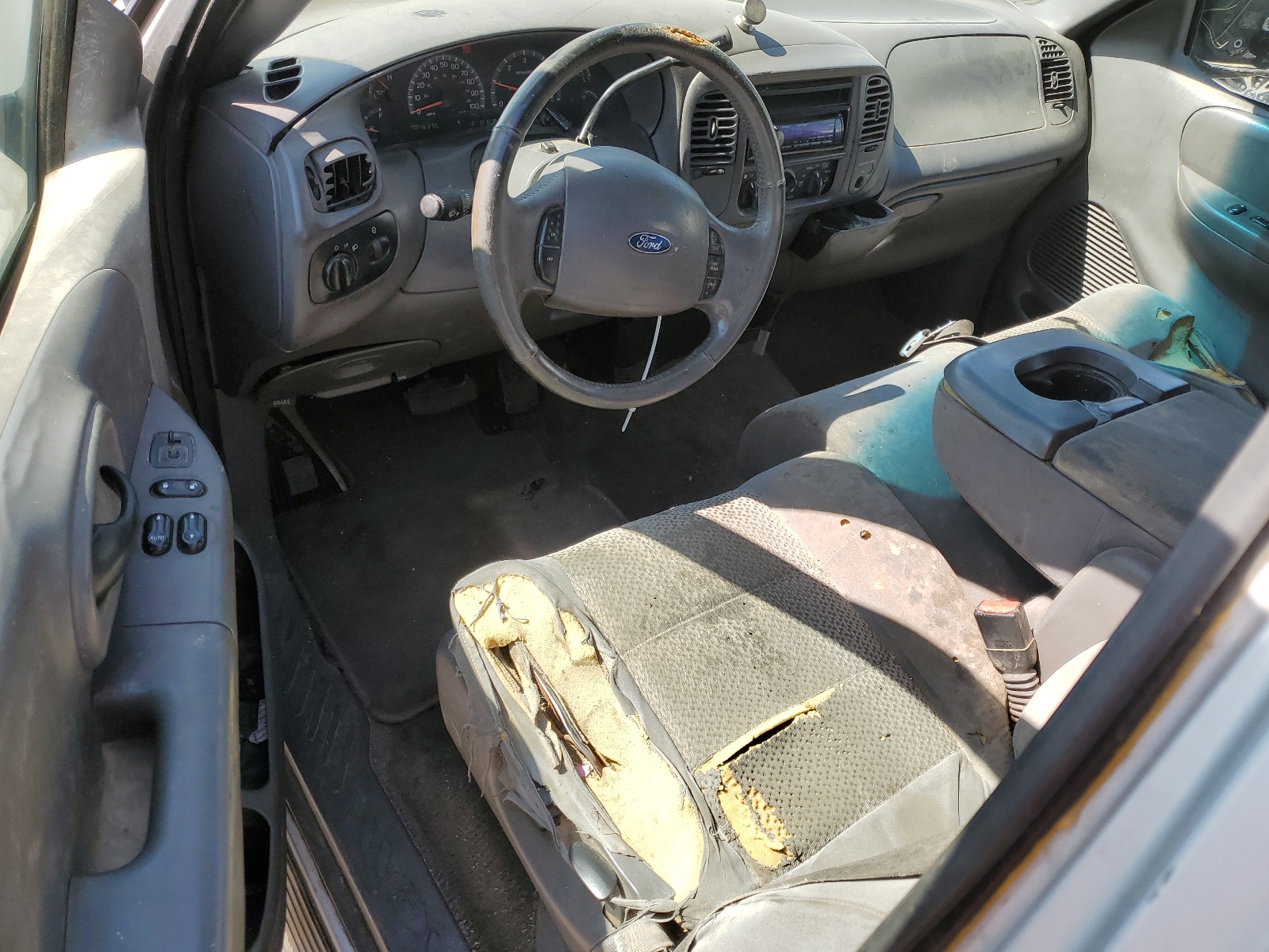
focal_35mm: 26
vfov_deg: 53.1
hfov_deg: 67.3
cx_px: 634
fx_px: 953
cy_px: 476
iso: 50
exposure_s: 1/667
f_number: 1.5
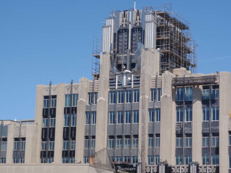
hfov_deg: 18.6
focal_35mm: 106
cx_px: 119
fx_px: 707
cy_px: 89
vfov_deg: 14.0
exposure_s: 1/200
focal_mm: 18.2
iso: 64
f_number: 7.1
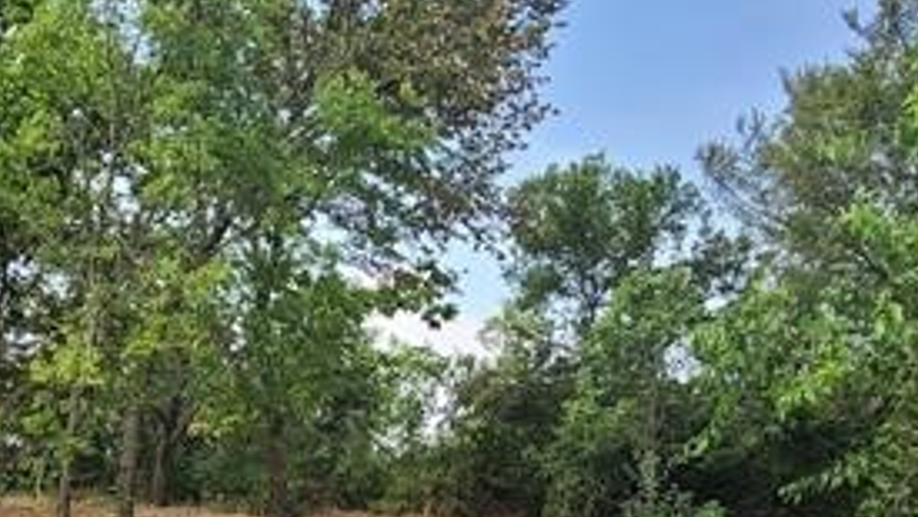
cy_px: 504
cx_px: 314
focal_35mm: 33
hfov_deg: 58.3
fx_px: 804
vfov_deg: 33.0
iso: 64
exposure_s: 1/758
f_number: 2.2
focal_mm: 2.2
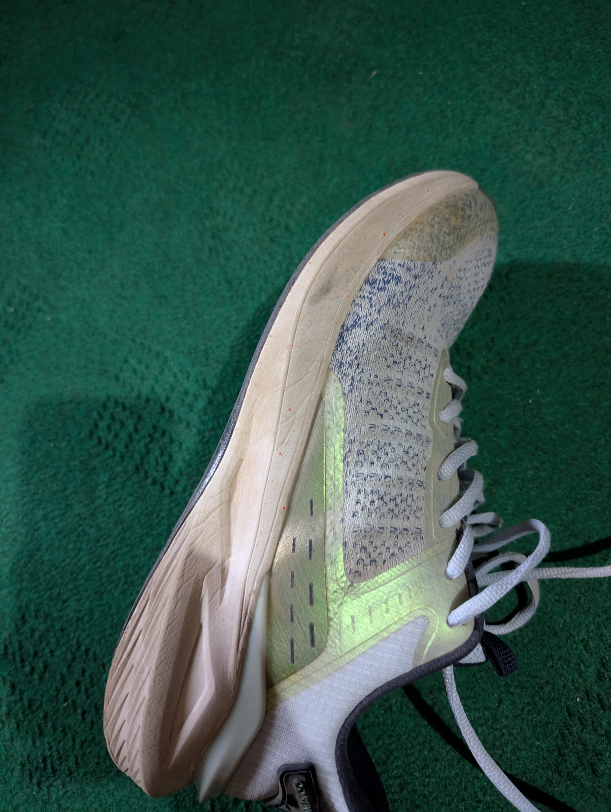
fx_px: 563
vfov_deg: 71.5
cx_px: 306
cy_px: 406
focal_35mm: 24
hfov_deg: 56.9
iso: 1195
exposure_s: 1/39.7
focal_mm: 6.9
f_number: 1.68
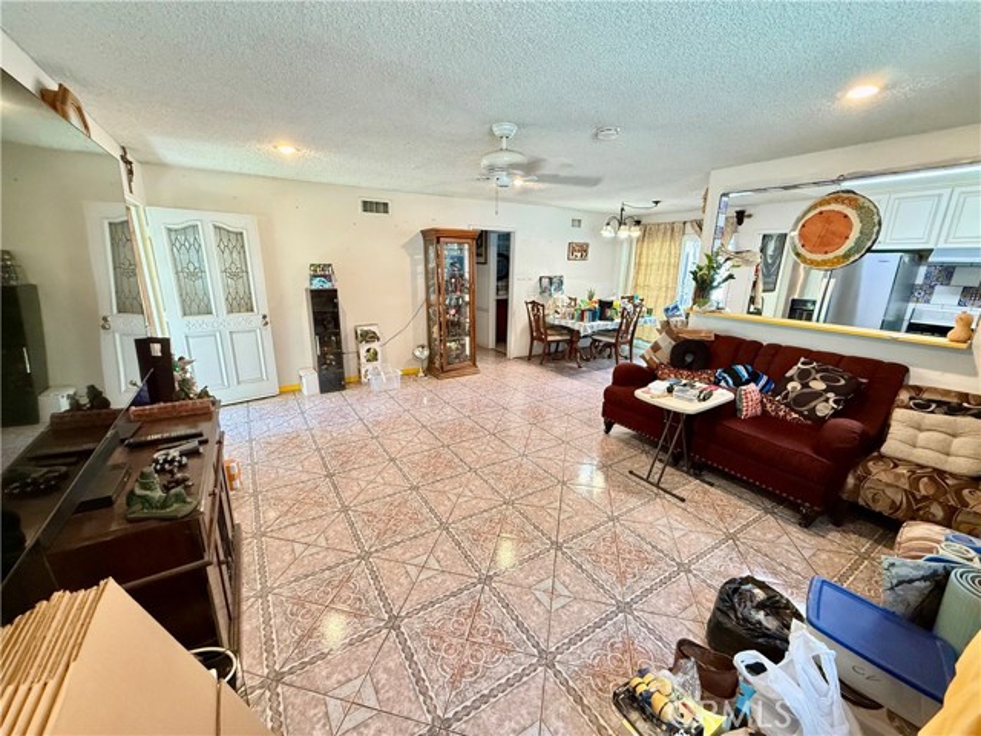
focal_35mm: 14
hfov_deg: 102.1
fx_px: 397
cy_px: 368
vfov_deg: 85.7
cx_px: 490
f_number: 2.2
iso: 500
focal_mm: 2.22
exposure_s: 1/60
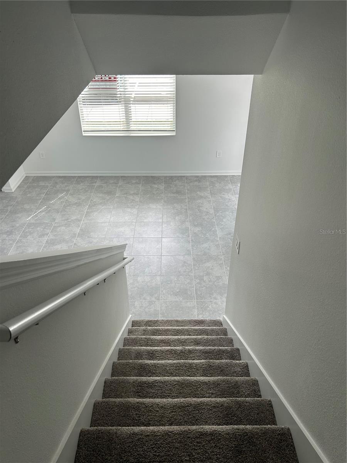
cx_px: 174
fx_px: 348
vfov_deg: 67.3
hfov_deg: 53.1
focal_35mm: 26
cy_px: 232
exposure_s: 1/171
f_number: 1.5
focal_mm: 5.7
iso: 40
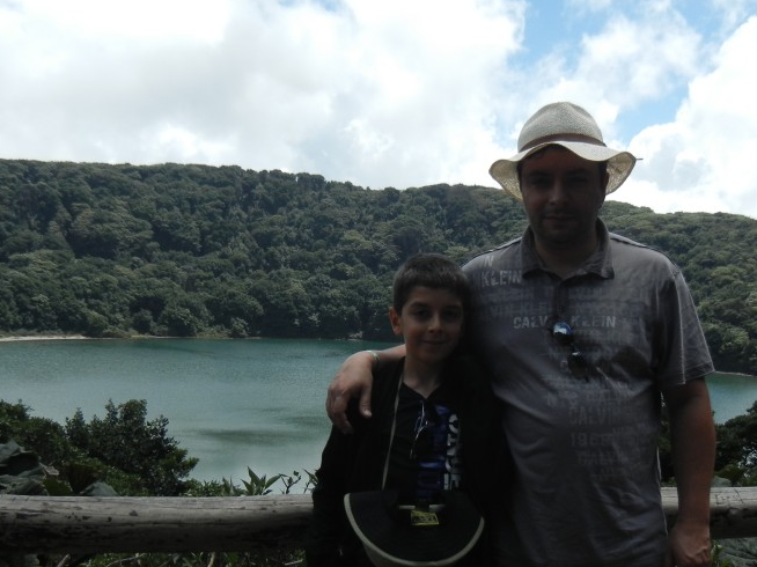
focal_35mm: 47
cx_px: 381
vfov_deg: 30.8
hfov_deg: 40.4
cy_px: 344
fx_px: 1027
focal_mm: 5.4
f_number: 7
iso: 160
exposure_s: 1/441
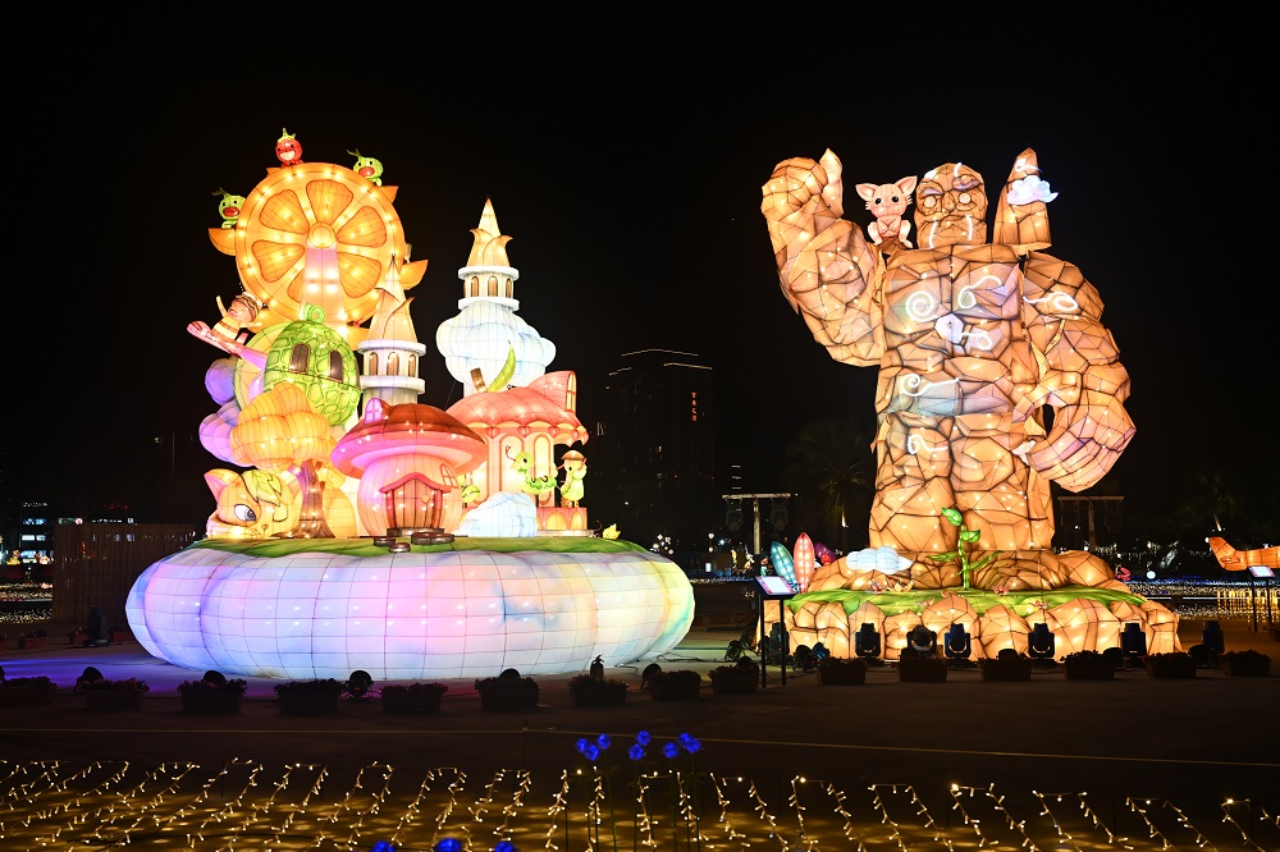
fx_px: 1351
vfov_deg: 35.0
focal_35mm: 38
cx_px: 640
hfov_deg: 50.7
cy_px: 426
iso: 1000
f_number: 4.5
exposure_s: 1/125
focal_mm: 38
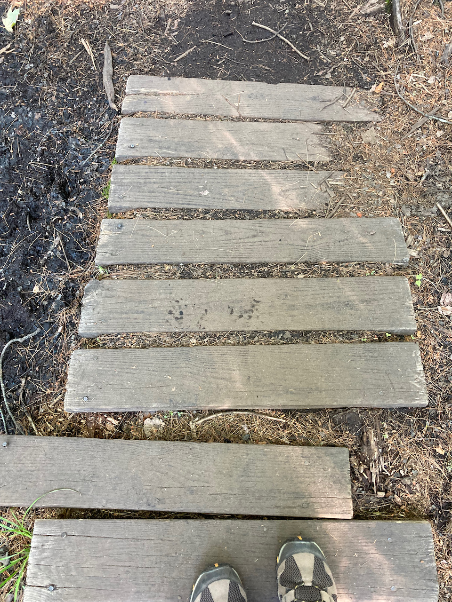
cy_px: 301
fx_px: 487
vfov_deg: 63.4
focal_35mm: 28
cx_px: 226
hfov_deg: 49.7
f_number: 1.8
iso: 250
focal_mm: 3.99
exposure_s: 1/60
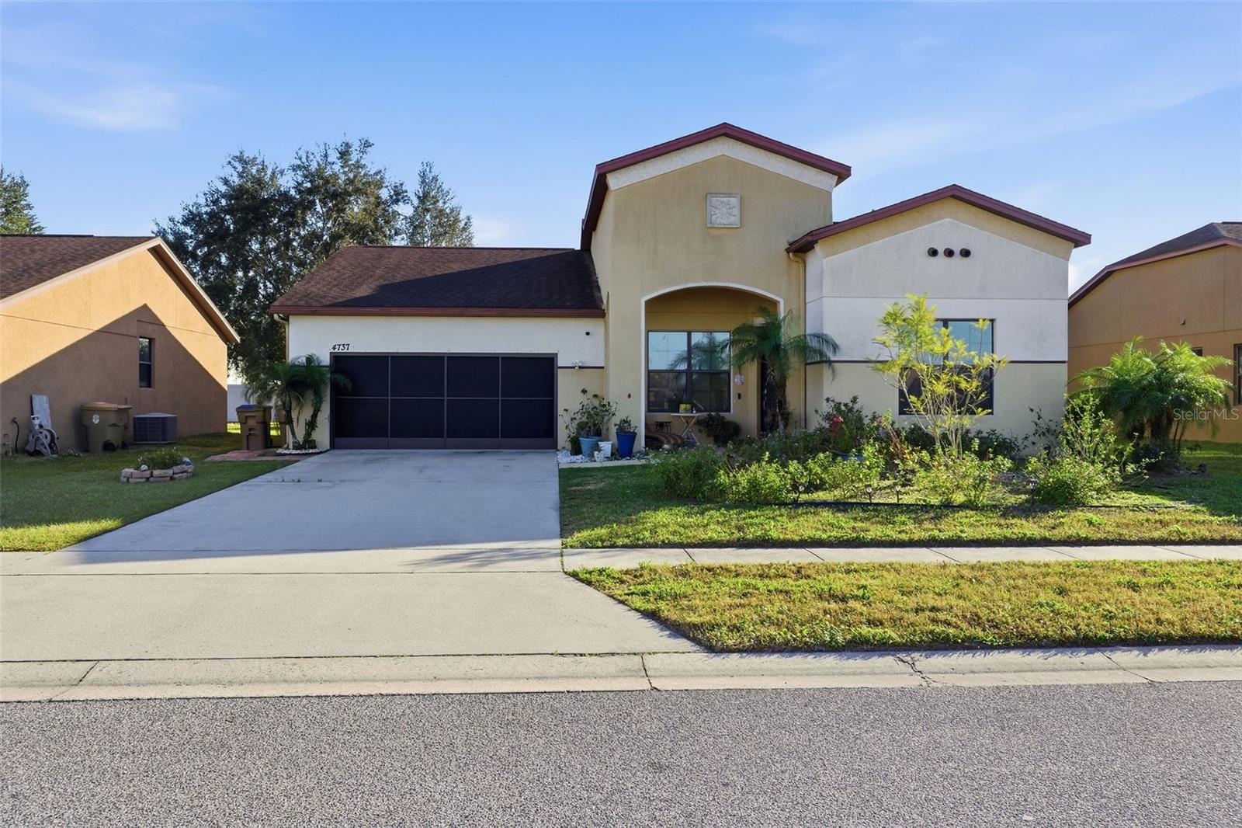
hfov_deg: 67.4
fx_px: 931
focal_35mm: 27
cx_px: 621
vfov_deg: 47.9
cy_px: 414
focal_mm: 27
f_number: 9
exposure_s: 1/800
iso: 125
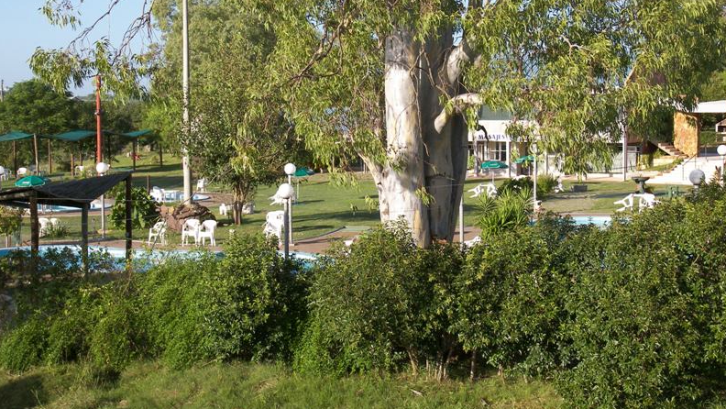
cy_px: 167
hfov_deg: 31.9
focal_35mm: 66
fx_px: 1271
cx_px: 364
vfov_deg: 18.3
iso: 100
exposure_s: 1/800
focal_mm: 12.6
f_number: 3.6
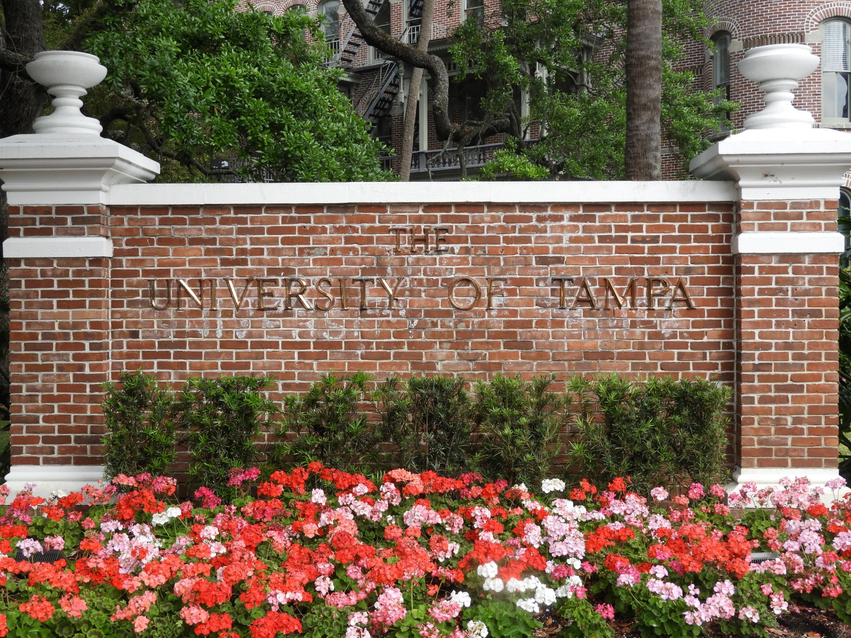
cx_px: 426
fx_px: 1229
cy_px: 319
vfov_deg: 29.1
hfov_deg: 38.2
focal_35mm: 50
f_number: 4
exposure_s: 1/400
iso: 100
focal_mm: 9
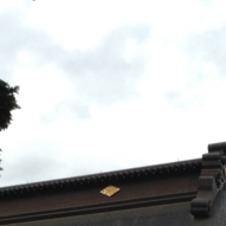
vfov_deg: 13.7
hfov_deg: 14.2
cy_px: 301
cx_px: 25
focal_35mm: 122
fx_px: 901
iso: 50
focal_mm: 4.12
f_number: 2.4
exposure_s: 1/480
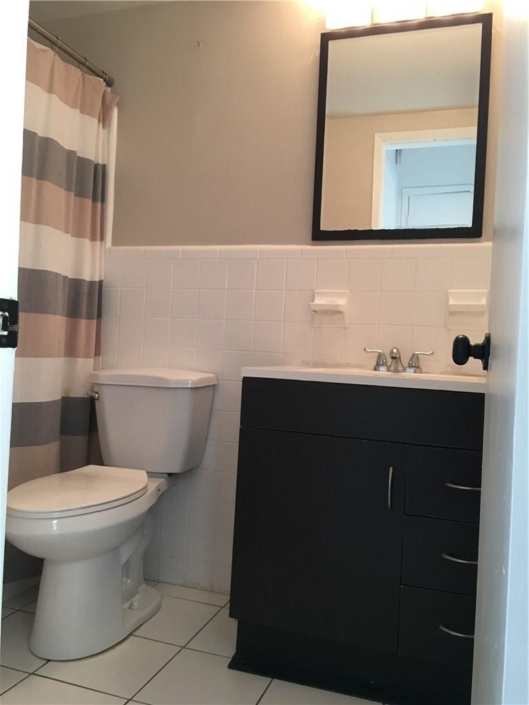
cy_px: 352
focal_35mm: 29
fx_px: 591
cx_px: 264
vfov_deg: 61.7
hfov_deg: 48.2
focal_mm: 4.15
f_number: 2.2
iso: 40
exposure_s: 1/15
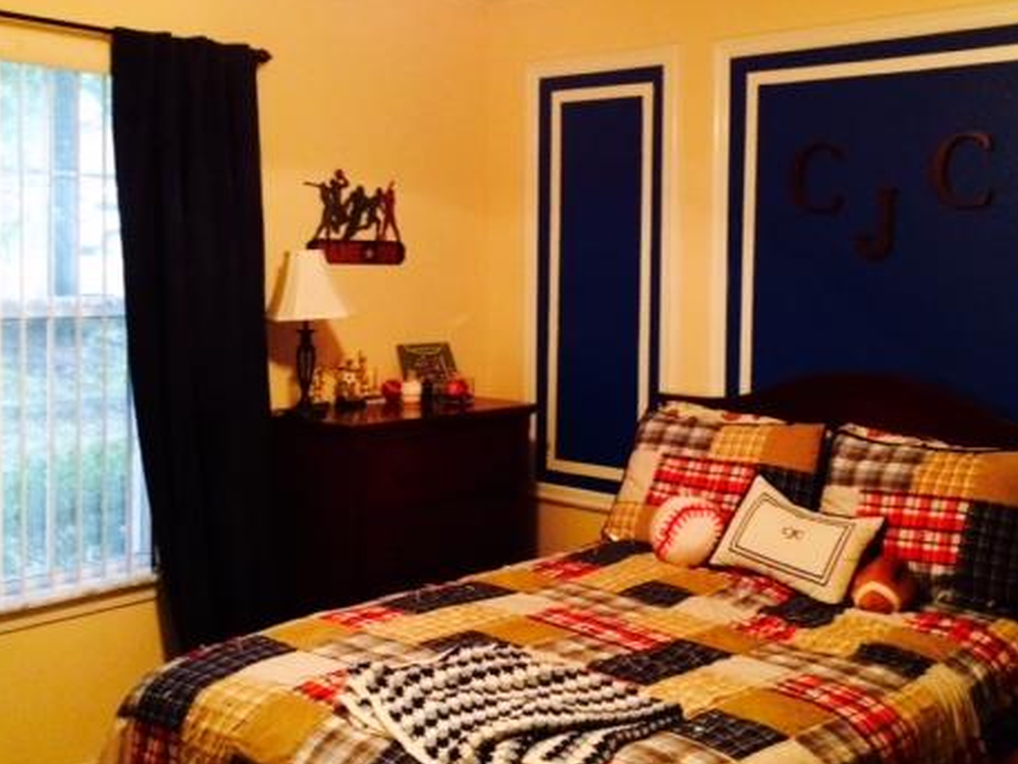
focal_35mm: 42
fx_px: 1235
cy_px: 312
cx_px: 581
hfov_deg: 44.7
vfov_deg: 34.3
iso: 400
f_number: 2.2
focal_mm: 4.12
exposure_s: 1/15
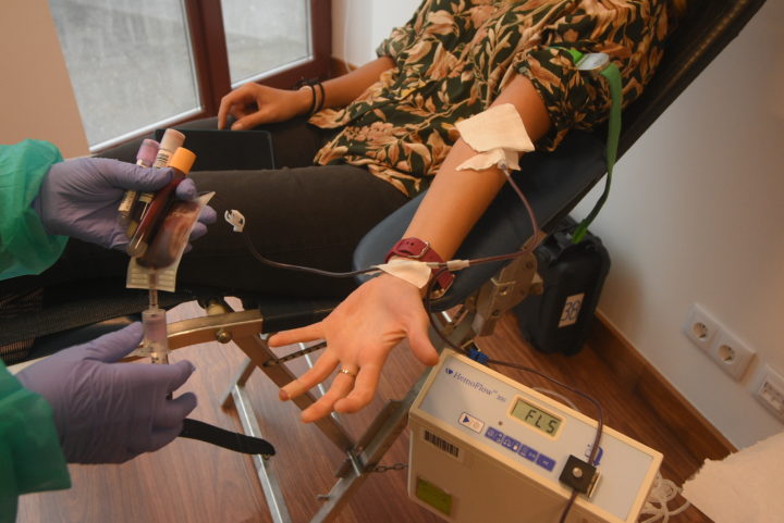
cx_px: 392
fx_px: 686
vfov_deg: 41.8
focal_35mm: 32
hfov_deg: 59.5
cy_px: 262
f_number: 3.8
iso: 1600
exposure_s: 1/250
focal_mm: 21
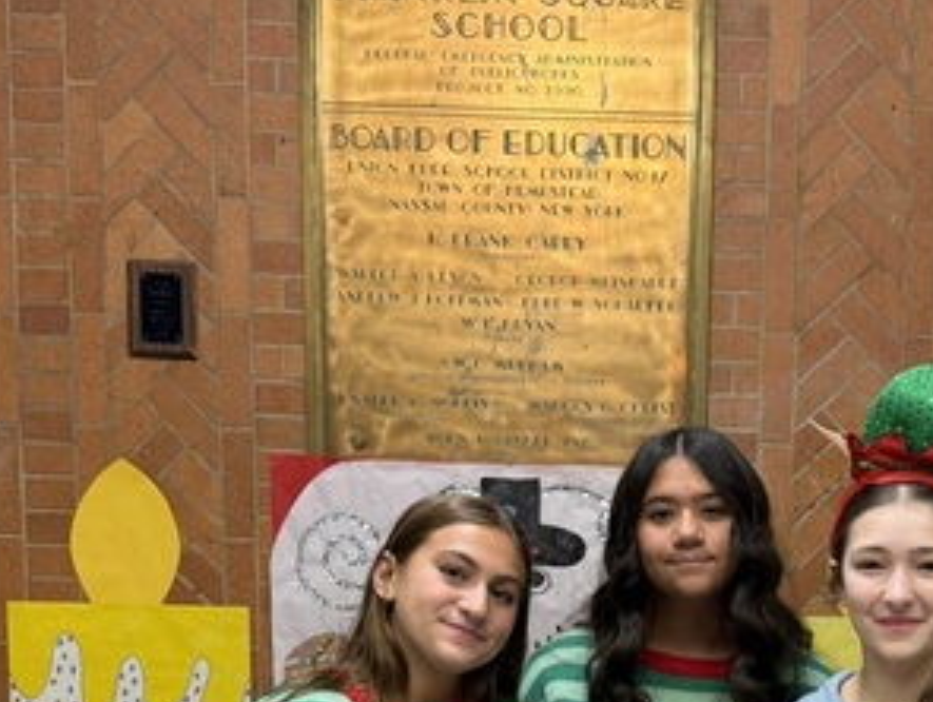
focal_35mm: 65
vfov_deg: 21.5
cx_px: 664
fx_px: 1754
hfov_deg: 29.5
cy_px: 762
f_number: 1.78
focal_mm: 6.76
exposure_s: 1/60
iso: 200
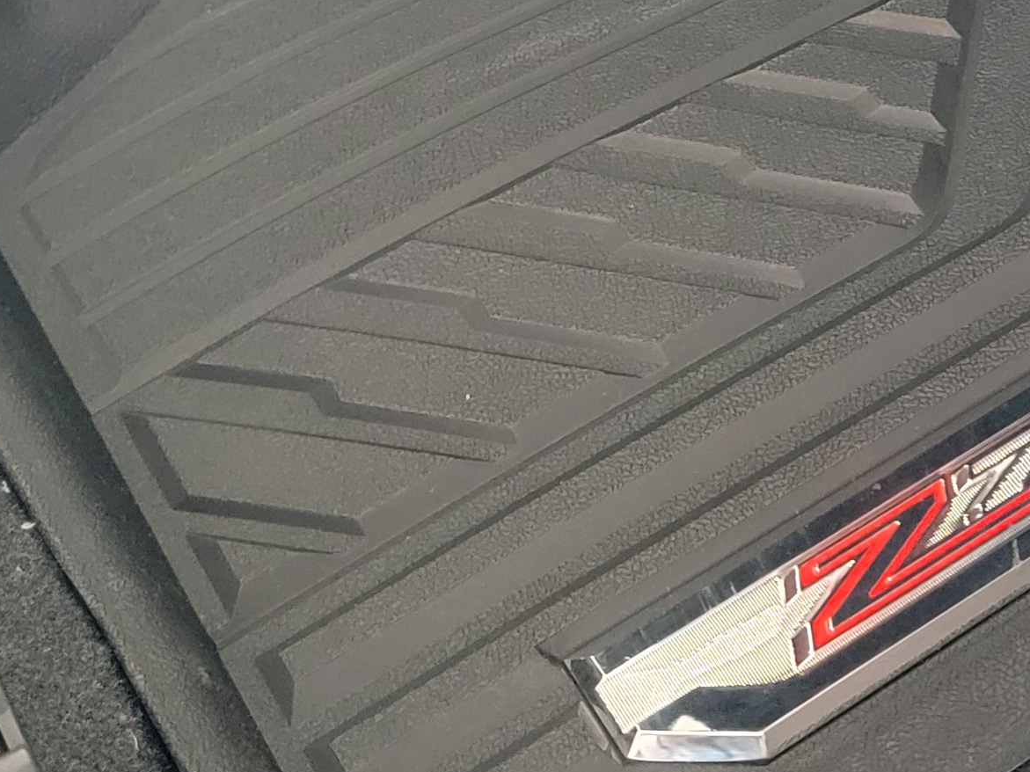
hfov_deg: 23.7
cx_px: 720
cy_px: -273
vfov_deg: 16.8
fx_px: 2440
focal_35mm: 82
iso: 1000
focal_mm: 6.7
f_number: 1.8
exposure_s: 1/25
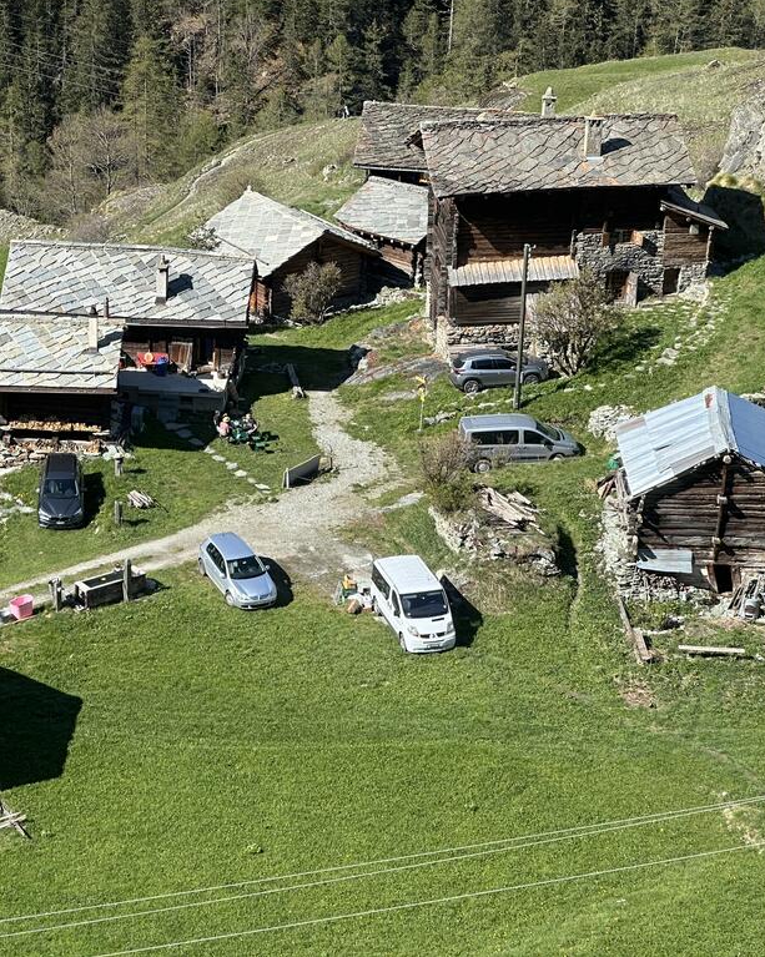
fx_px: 2860
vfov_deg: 19.0
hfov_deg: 15.1
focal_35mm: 101
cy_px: 476
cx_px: 162
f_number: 2.8
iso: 32
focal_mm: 9
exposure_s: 1/431
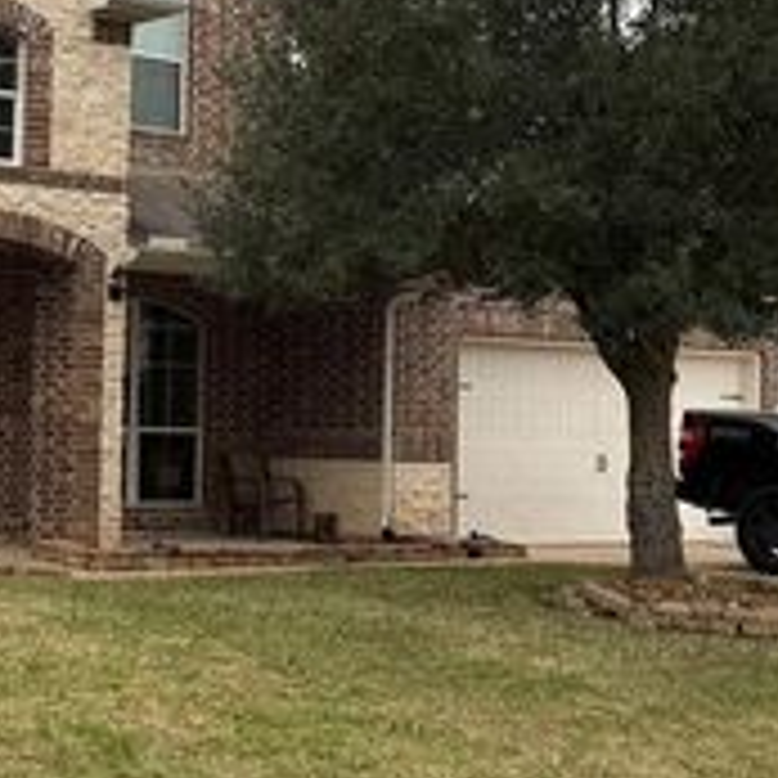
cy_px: 353
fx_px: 2085
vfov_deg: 21.1
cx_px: 81
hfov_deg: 20.7
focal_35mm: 82
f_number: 1.78
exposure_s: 1/521
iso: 80
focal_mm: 6.76
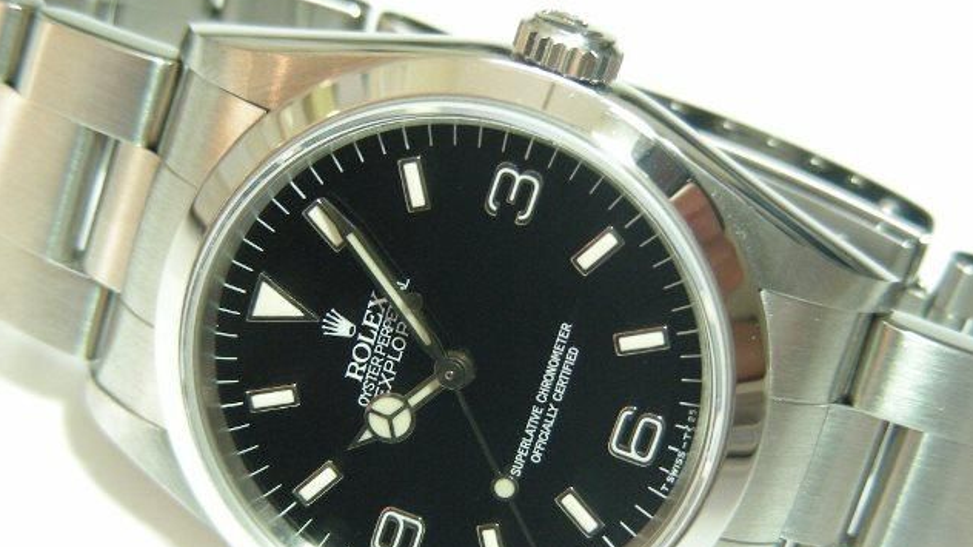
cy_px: 345
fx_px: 2476
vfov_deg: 12.6
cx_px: 490
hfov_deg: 22.2
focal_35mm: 96
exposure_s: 1/15.3
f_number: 3.5
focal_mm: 14.6
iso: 200
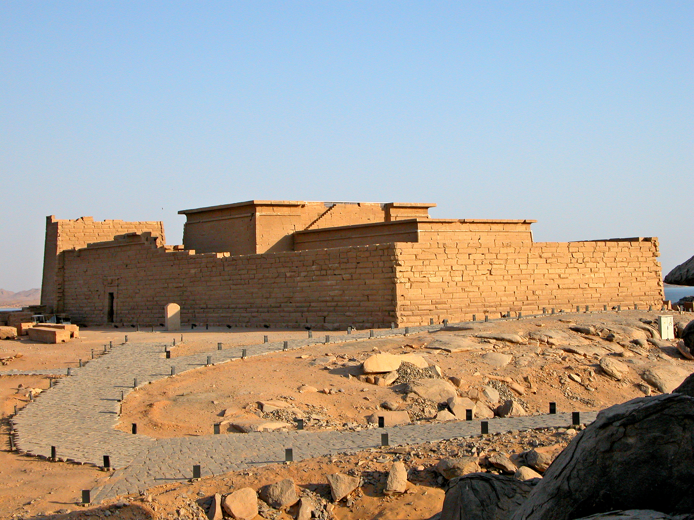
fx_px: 1323
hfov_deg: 29.4
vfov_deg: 22.3
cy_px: 260
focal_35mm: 66
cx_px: 347
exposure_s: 1/375
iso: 100
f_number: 6.5
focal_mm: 16.8
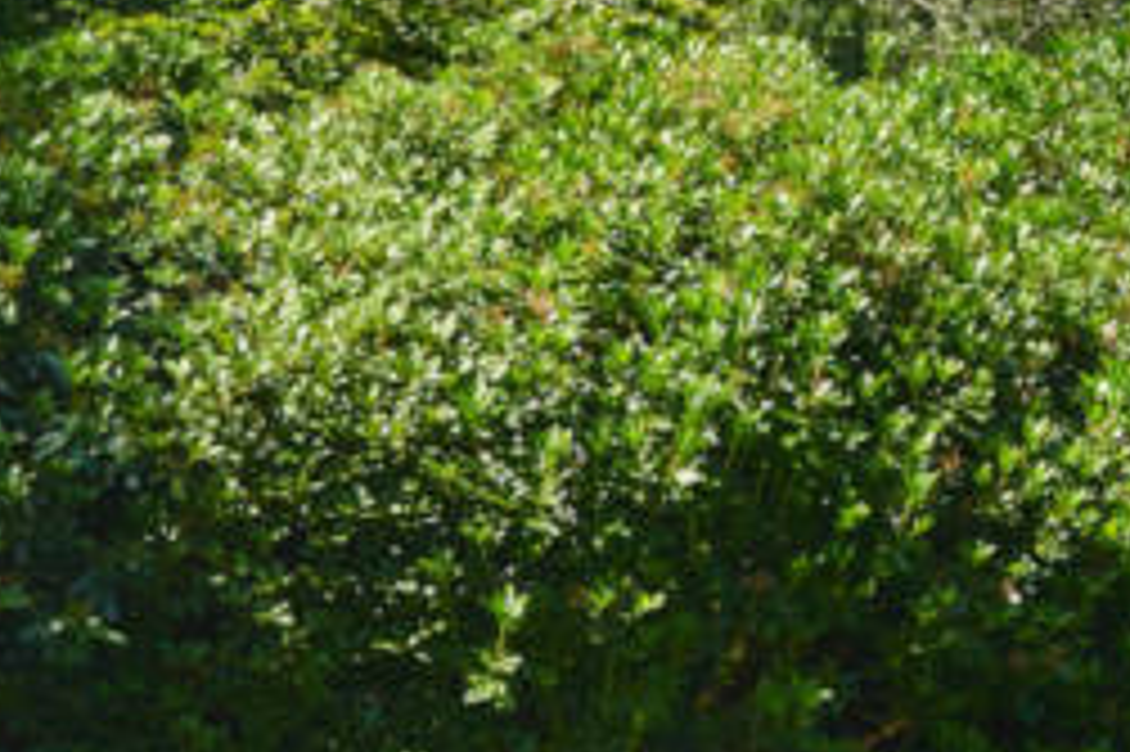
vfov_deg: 6.9
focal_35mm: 194
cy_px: 1236
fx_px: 6085
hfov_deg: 10.1
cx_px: -792
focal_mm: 38
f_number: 14
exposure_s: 1/25
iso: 250
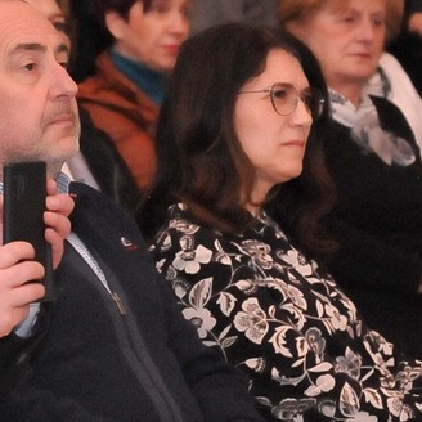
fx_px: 4666
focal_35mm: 338
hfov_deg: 5.2
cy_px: 256
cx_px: 71
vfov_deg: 5.2
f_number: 5
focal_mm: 85
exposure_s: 1/160
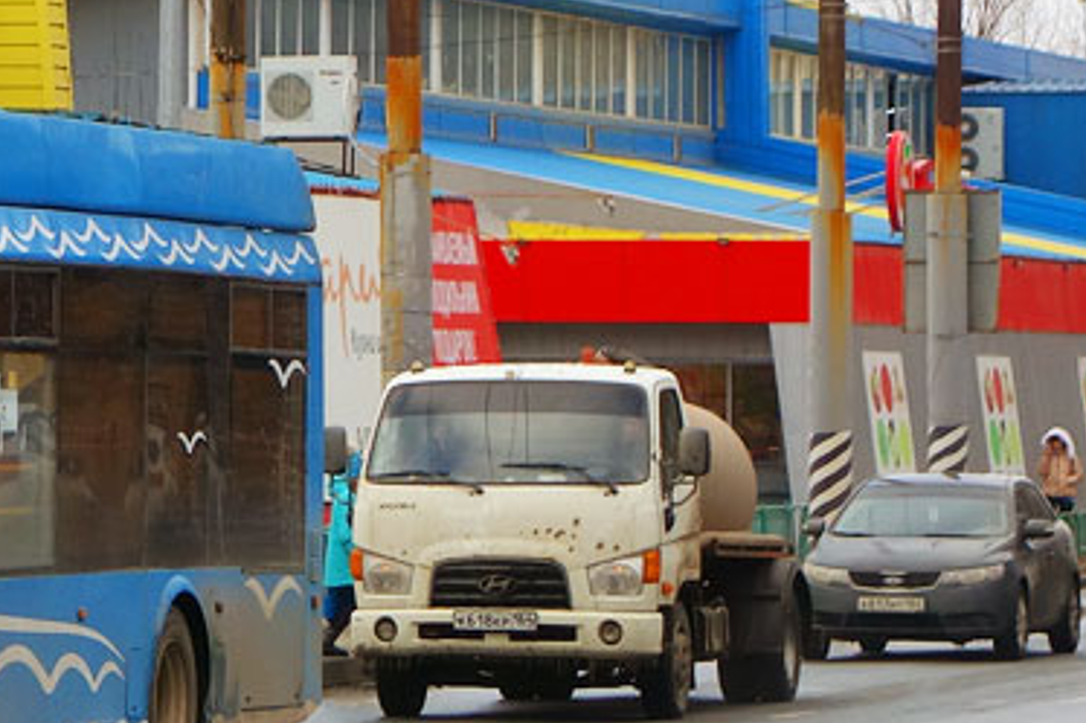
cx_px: -433
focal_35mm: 276
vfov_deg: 5.0
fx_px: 8322
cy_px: -61
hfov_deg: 7.4
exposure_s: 1/500
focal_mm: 31.83
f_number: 4.5
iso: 160
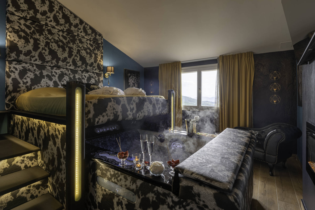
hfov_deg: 93.3
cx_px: 158
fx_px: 149
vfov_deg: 70.4
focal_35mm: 17
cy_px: 105
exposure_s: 1/125
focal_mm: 17
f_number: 8
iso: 100
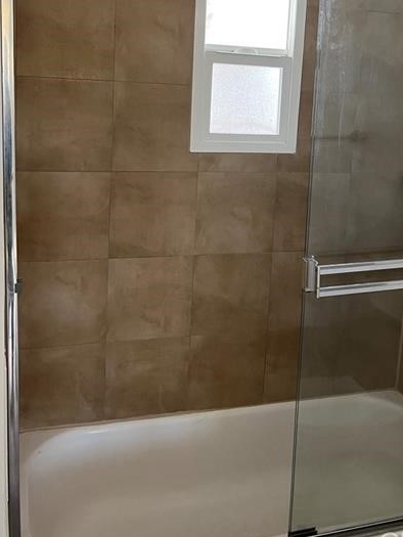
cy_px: 164
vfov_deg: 47.9
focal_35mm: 38
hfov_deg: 37.7
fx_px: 590
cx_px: 230
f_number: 1.6
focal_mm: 5.1
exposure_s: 1/60
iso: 160
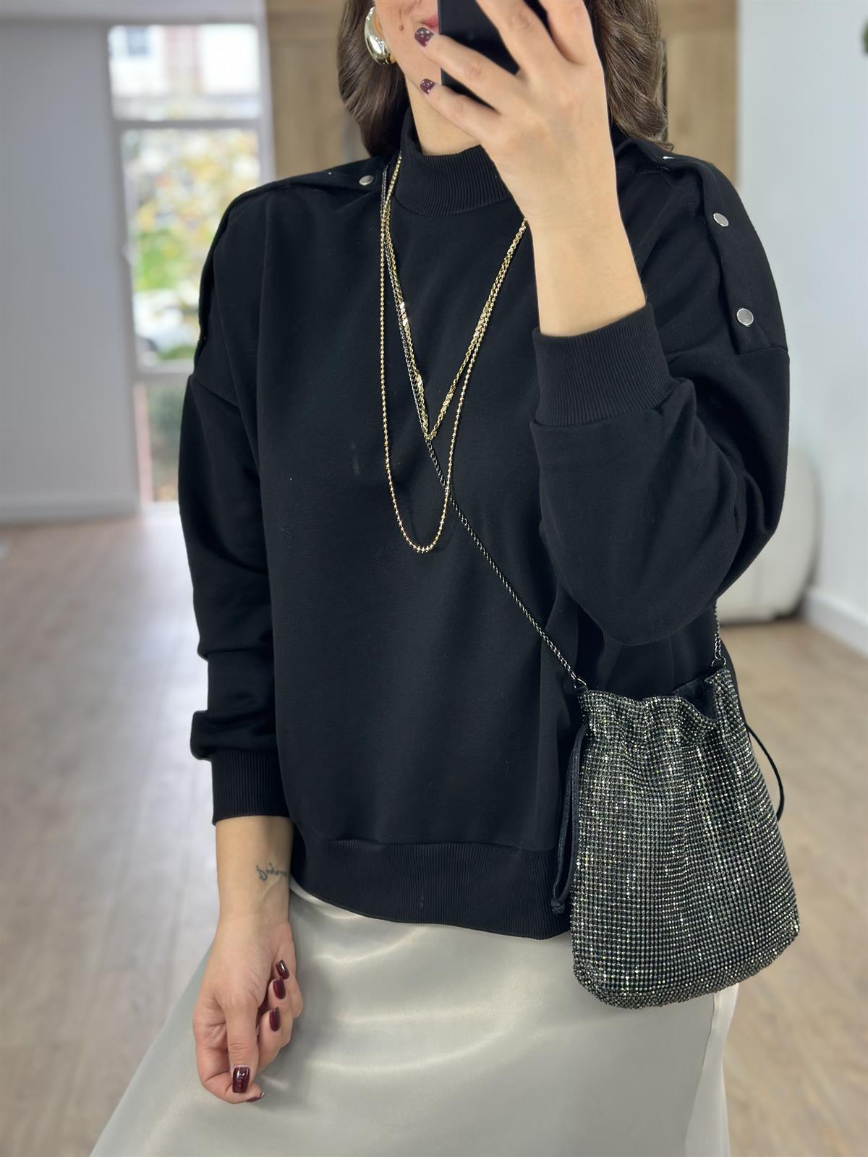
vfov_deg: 39.7
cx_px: 434
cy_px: 578
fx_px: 1605
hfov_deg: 30.3
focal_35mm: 48
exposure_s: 1/100
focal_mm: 6.86
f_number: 1.78
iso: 125
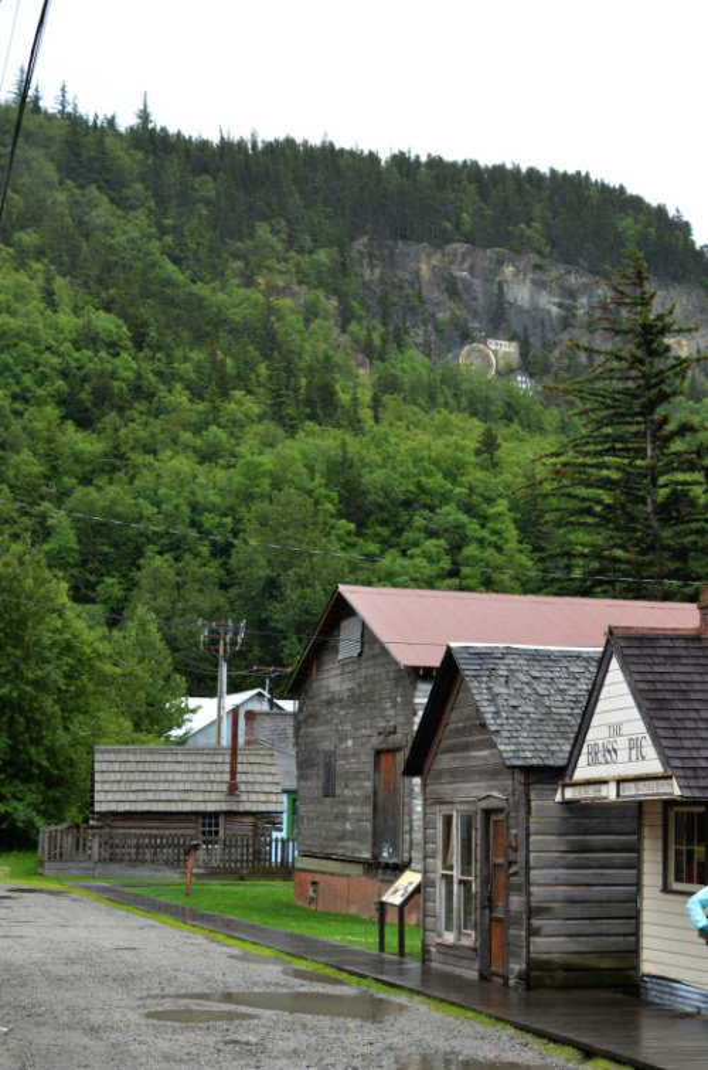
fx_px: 1778
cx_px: 354
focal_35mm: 60
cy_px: 535
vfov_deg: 33.5
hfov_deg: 22.5
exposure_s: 1/160
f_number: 6.3
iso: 200
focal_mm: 40
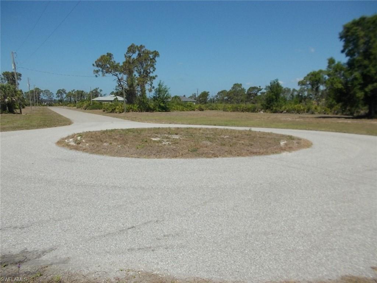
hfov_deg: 61.7
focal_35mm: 29
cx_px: 188
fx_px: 316
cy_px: 142
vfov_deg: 48.2
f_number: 3.3
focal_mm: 4.1
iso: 80
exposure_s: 1/1499
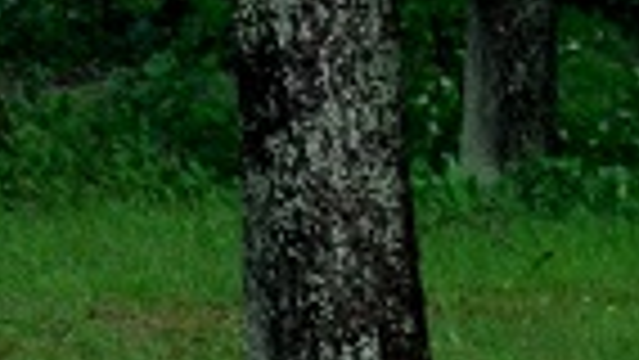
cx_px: -452
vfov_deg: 1.6
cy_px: 943
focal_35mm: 771
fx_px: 13069
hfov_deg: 2.8
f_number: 4.5
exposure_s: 1/60
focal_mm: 70
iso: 400
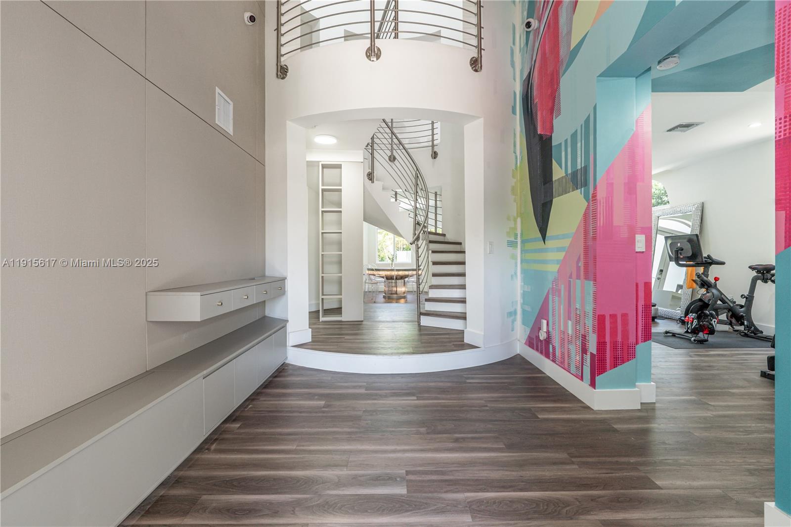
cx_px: 396
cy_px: 264
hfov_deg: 96.7
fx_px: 351
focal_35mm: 16
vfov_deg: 73.7
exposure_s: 1/15
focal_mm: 16
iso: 200
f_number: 8
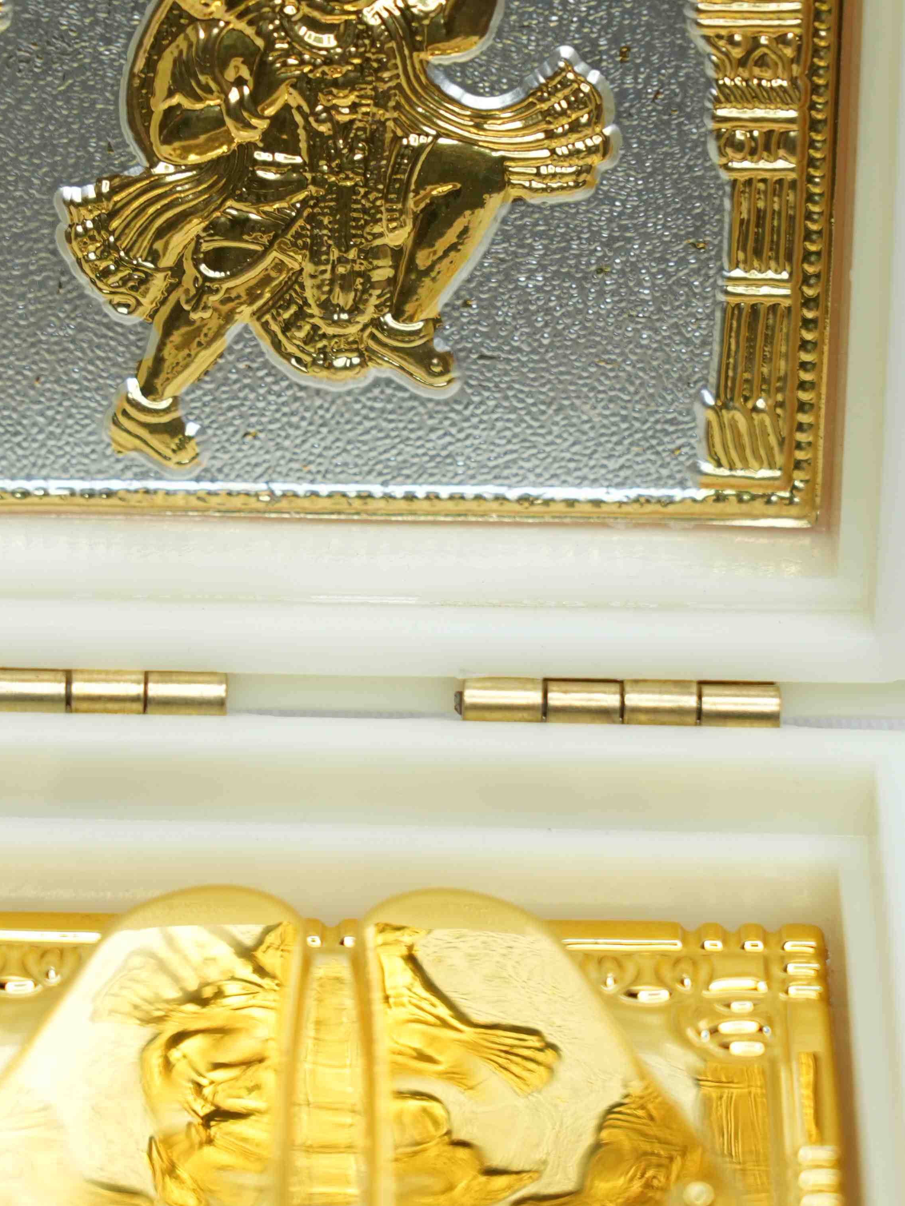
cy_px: 640
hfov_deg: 6.5
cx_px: 300
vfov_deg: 8.6
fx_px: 8017
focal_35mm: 230
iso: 250
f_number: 5.6
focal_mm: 103
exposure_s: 1/60
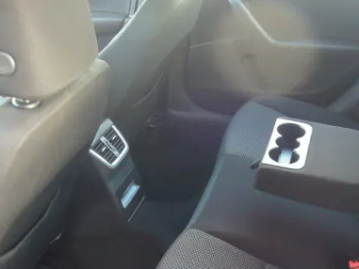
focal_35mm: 47
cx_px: 238
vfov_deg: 30.6
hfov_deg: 39.9
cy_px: 184
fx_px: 488
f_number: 2.8
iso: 200
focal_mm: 4.6
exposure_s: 1/13
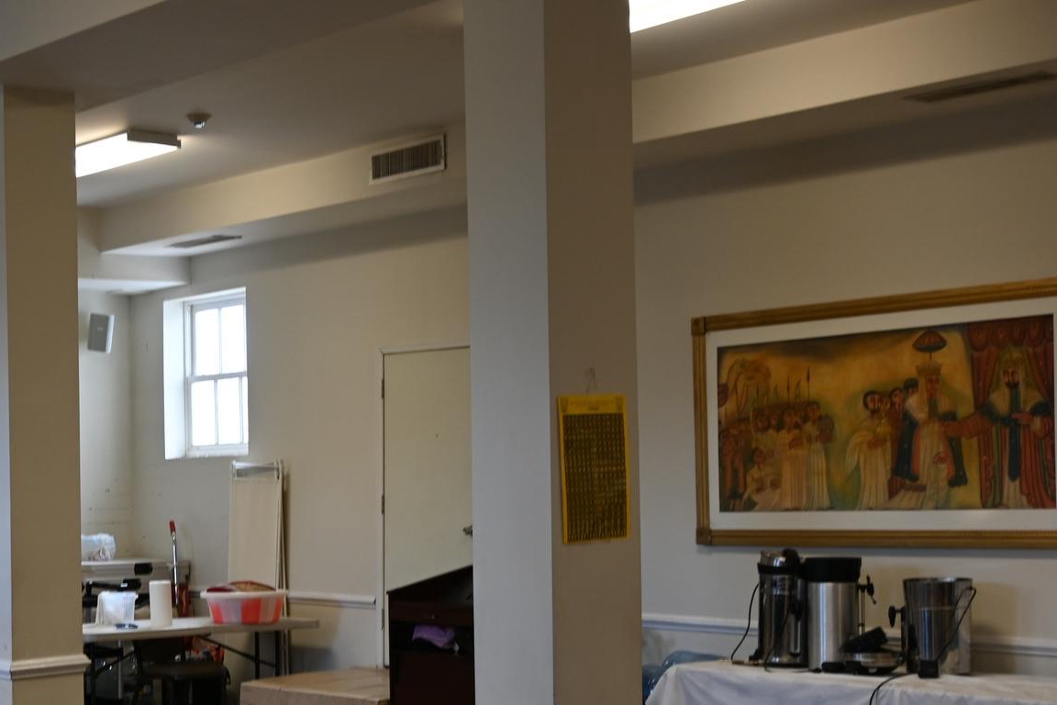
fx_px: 1879
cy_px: 524
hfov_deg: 30.7
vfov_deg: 21.1
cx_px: 215
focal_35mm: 64
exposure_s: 1/40
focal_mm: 24
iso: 250
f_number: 4.2
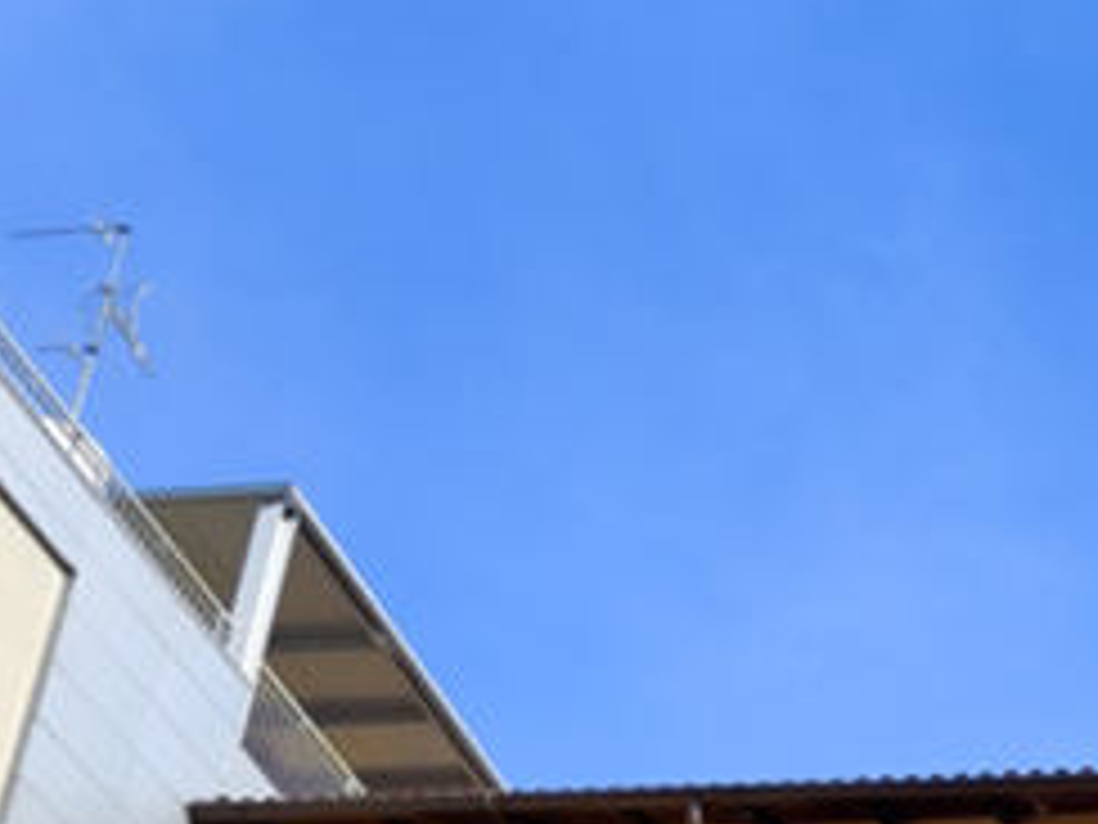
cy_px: 1378
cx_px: 1483
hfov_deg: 20.1
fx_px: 2791
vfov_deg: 15.0
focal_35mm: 88
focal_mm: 5.4
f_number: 1.8
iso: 50
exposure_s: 1/2150
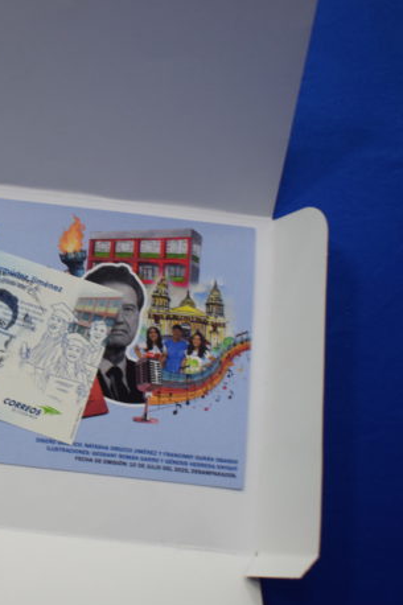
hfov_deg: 22.9
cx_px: 46
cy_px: 316
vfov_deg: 34.6
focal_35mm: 58
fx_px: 972
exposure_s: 1/60
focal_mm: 23
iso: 640
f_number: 4
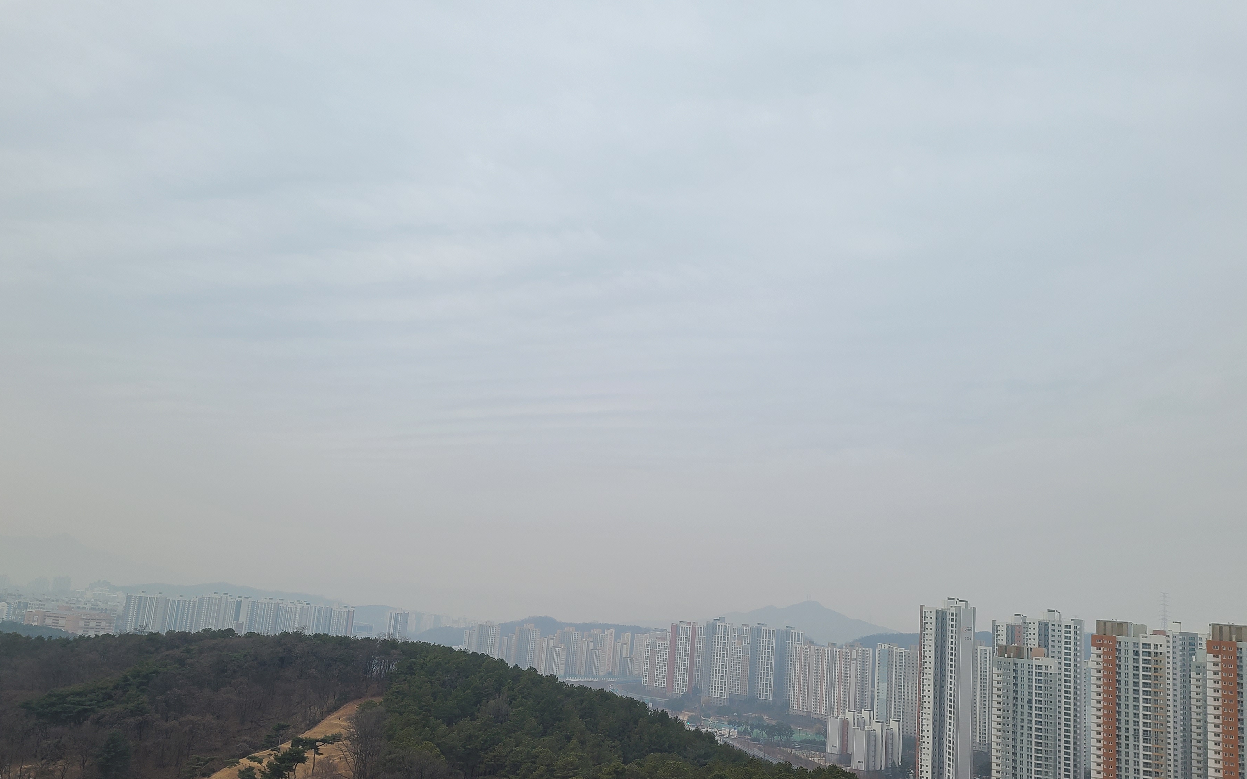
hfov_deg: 61.2
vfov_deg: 40.5
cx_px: 609
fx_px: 1053
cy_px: 458
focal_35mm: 31
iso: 40
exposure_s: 1/245
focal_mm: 5.4
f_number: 1.8
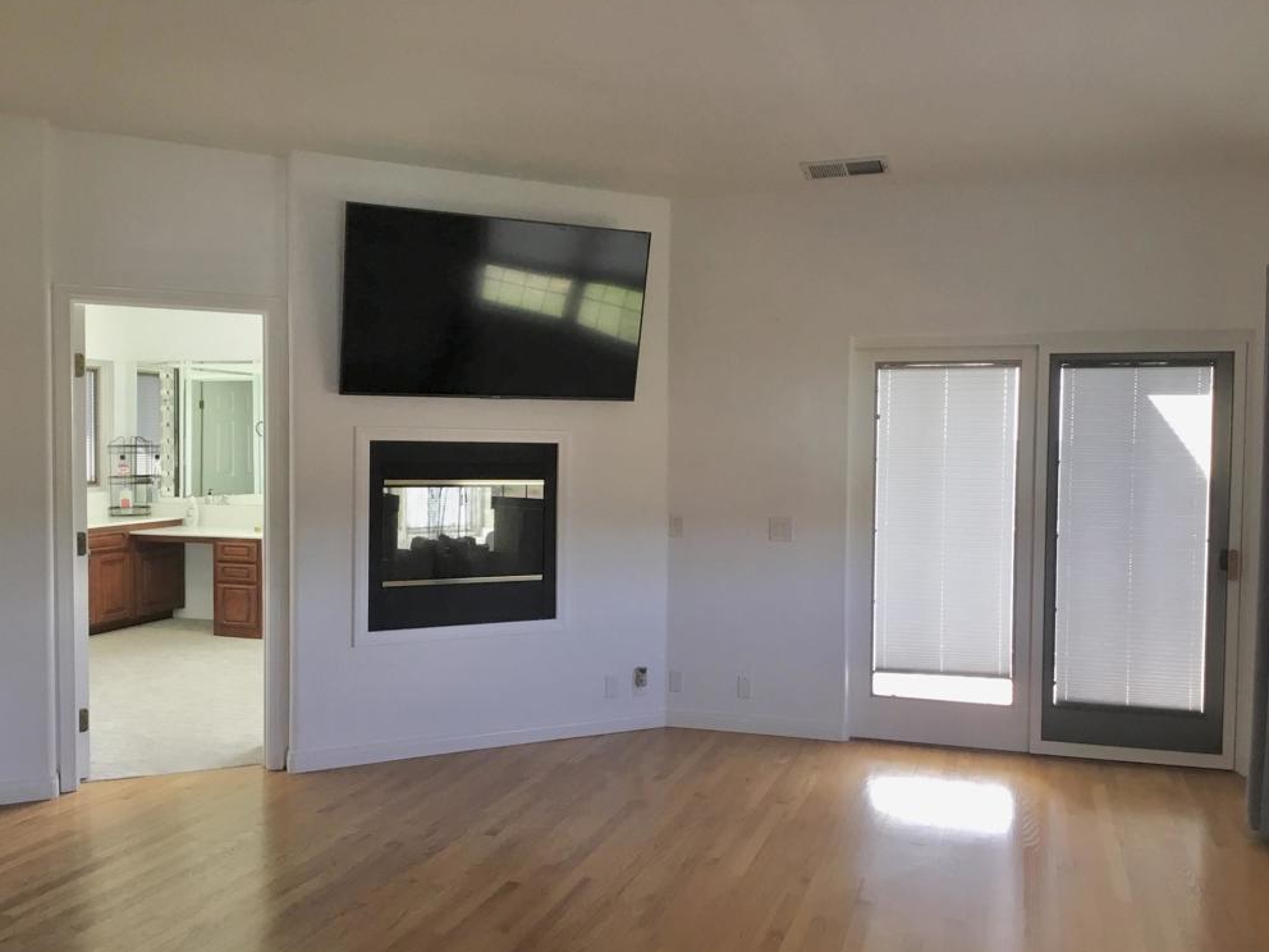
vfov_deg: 44.2
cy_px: 477
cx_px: 654
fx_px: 1173
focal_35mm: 32
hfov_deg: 56.8
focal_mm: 3.3
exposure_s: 1/30
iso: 25
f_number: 2.4
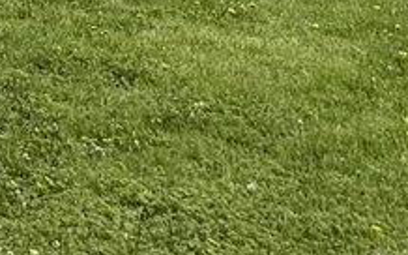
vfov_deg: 6.8
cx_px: -670
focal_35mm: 168
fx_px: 1867
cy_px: -592
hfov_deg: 10.3
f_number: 1.78
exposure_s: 1/4405
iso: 80
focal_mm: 6.76
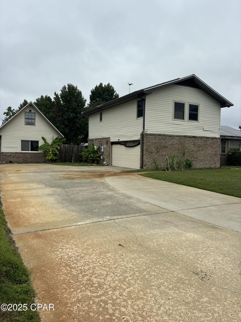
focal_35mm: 26
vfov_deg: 67.3
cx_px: 120
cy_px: 161
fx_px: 241
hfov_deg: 53.1
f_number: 1.6
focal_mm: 5.96
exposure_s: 1/1590
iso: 50
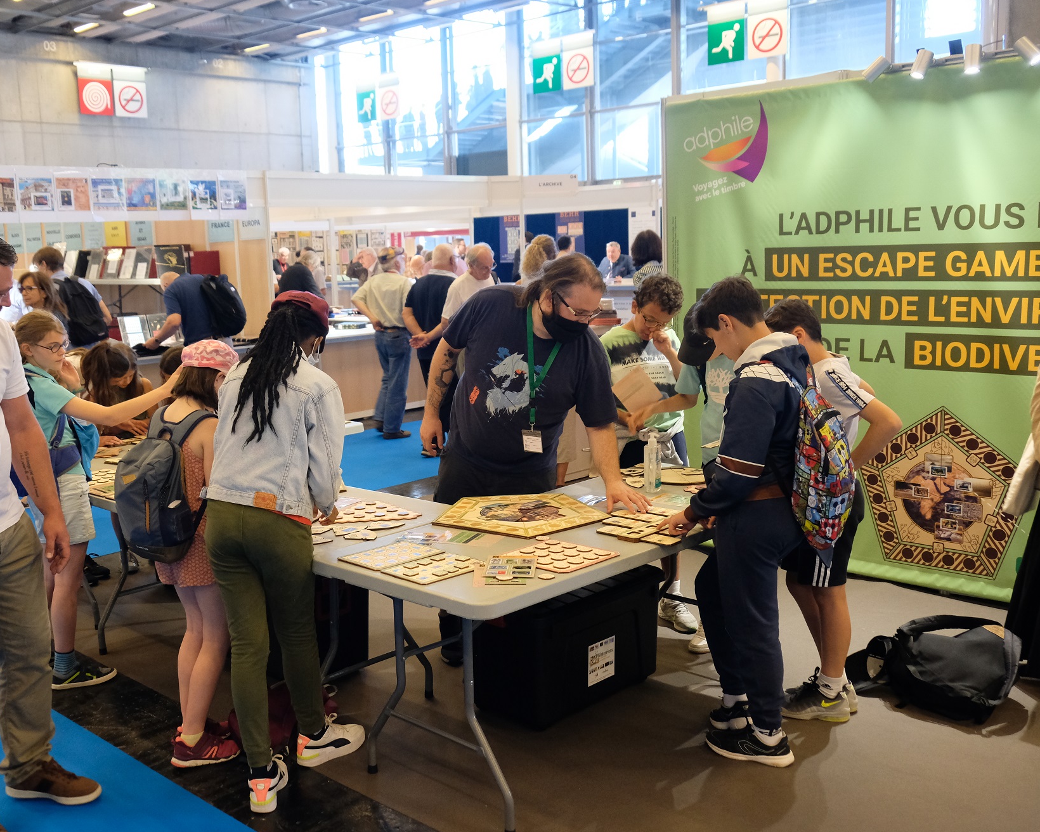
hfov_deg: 52.6
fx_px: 1047
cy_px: 416
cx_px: 431
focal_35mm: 34
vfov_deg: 43.4
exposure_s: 1/60
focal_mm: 20.1
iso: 2500
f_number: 3.6
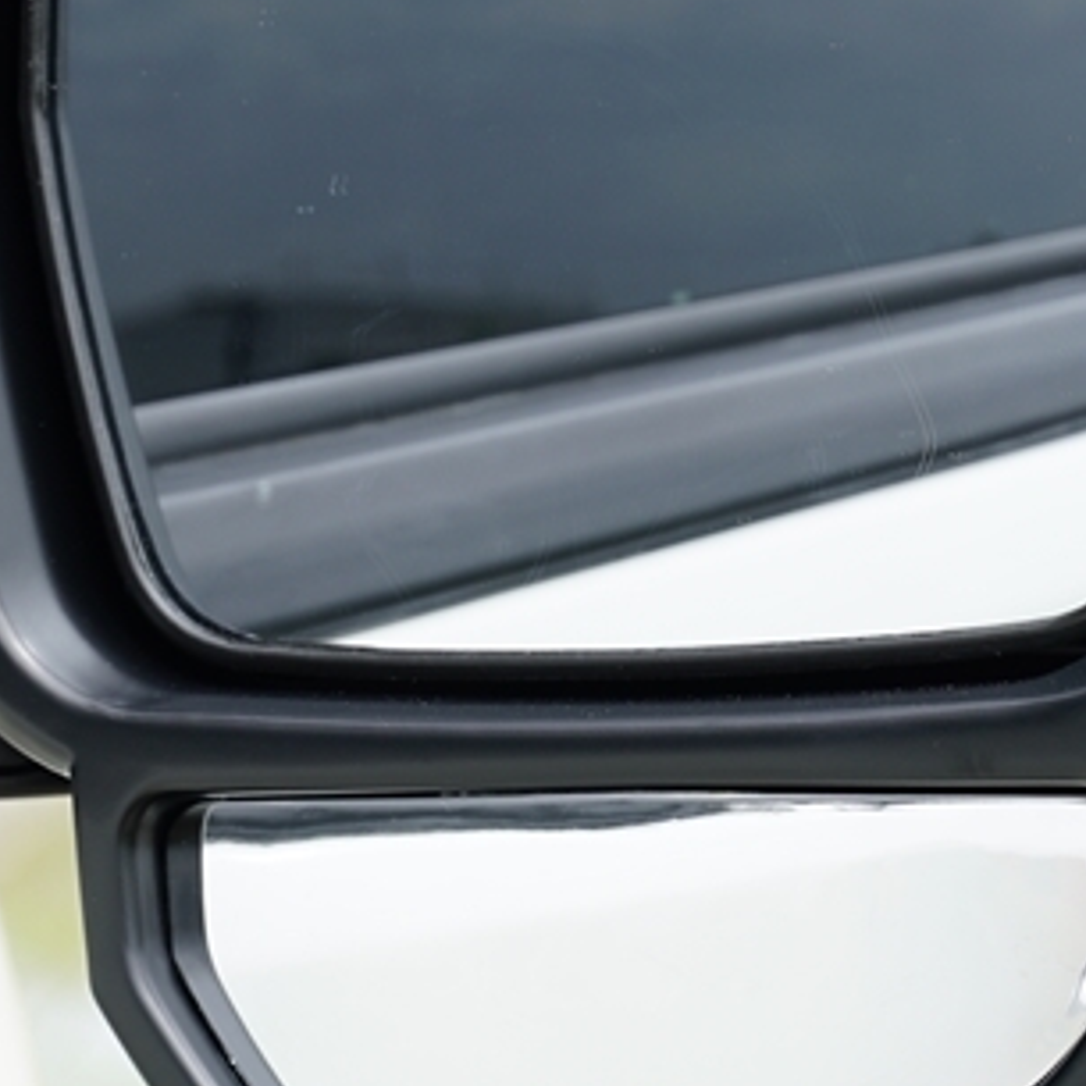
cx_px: 125
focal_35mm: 293
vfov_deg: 6.0
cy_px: -48
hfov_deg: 6.0
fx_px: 10400
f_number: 7.1
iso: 100
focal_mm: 70
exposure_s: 1/125
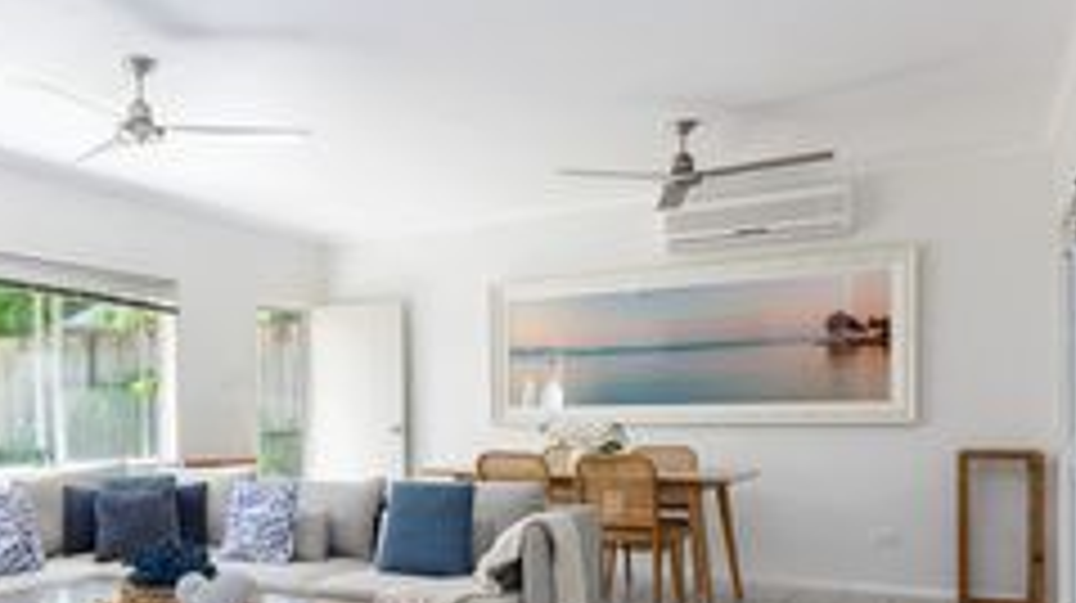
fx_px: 941
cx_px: 306
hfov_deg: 57.3
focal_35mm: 33
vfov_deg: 34.9
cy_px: 439
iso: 320
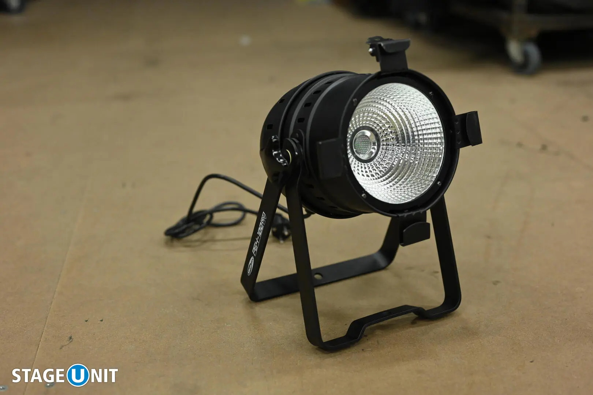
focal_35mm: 50
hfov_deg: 39.6
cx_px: 296
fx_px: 824
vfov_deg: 27.0
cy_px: 198
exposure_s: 1/125
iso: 1600
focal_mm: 50
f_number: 2.8
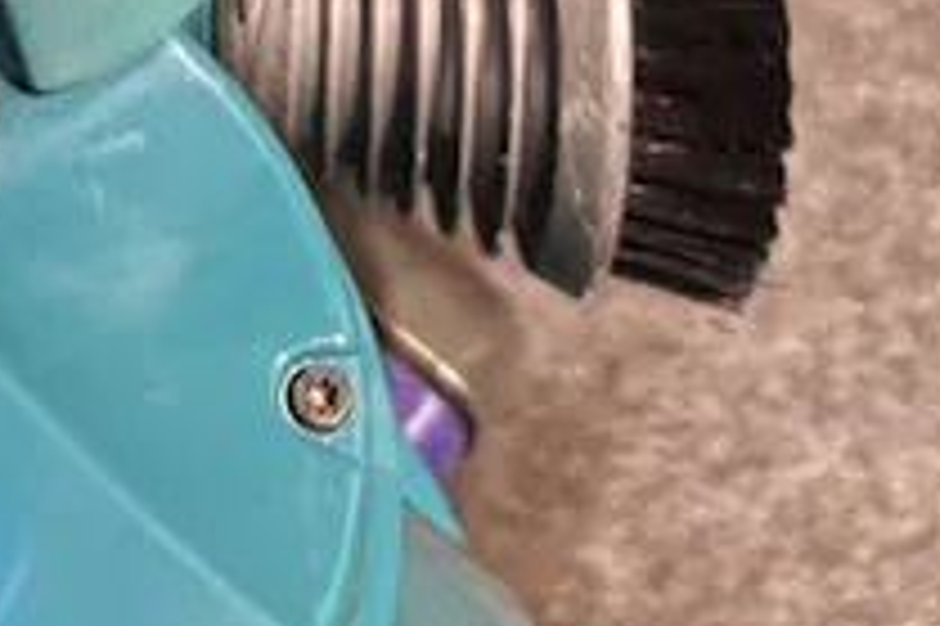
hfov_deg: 24.7
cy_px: -709
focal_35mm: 81
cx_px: 191
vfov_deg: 13.7
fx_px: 2113
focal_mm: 5.7
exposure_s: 1/40
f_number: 1.5
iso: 640
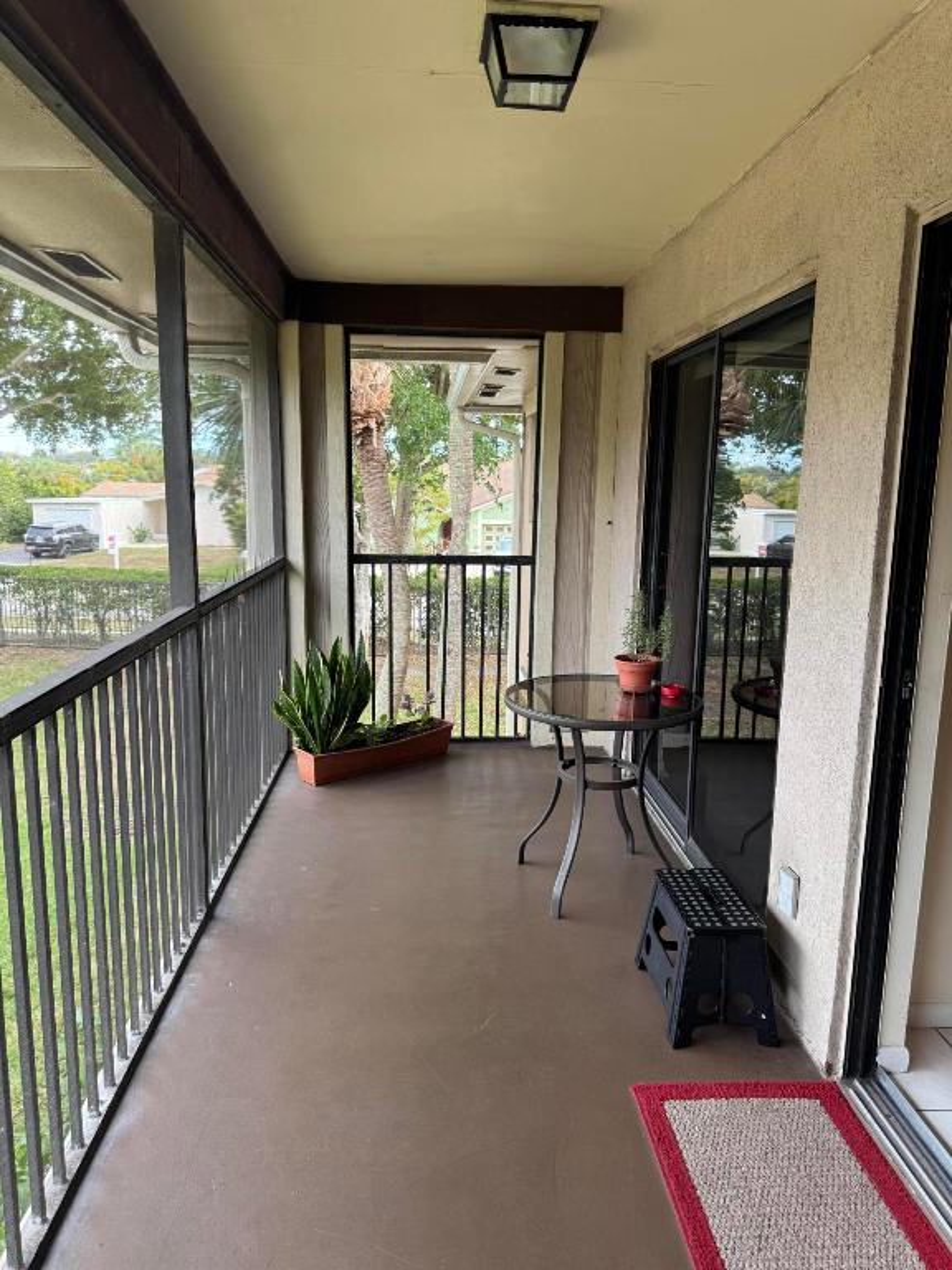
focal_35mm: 24
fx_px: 880
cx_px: 476
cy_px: 635
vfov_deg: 71.6
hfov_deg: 56.8
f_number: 1.78
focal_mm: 6.76
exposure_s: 1/121
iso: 125
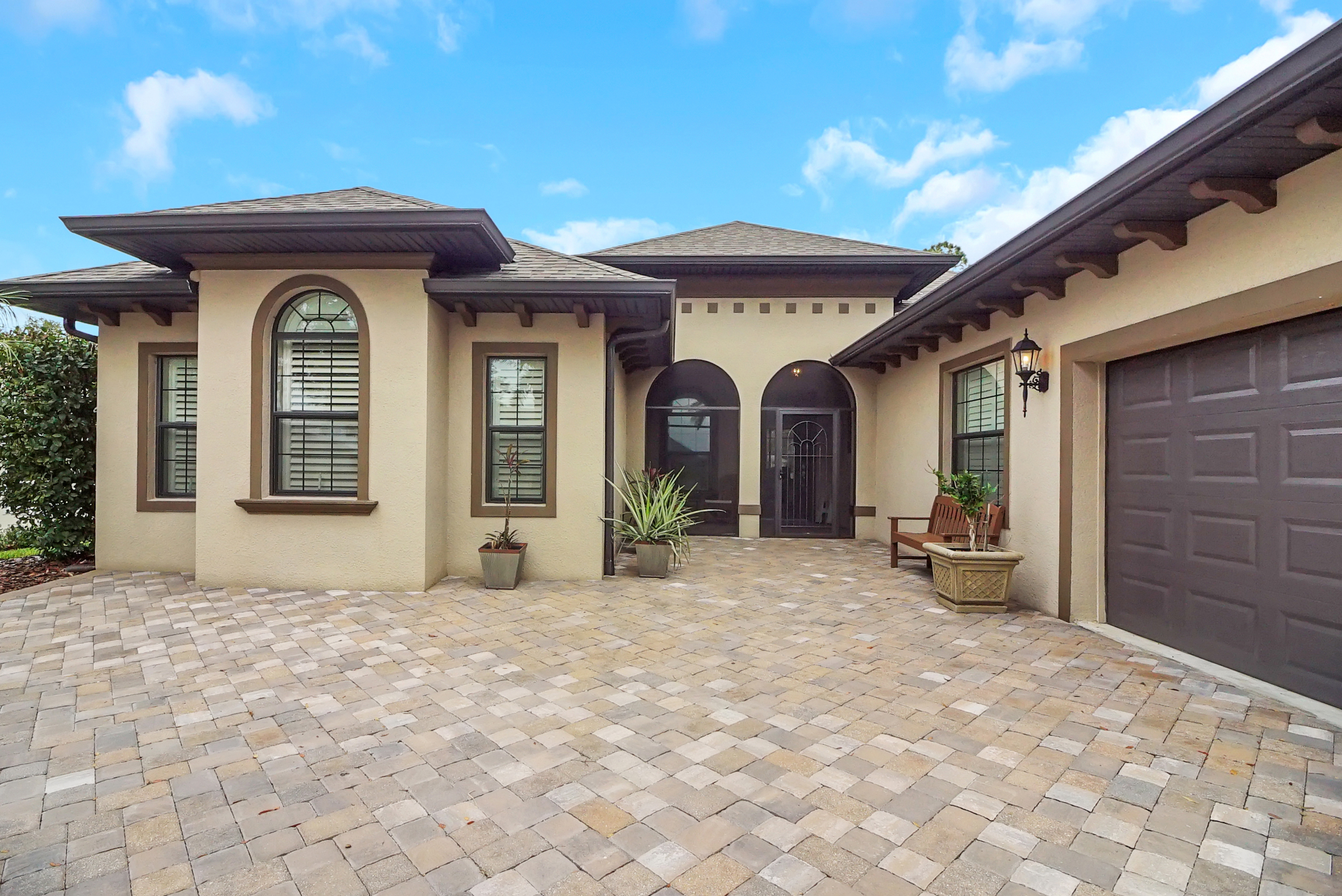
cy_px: 448
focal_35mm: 15
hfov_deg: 100.4
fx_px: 559
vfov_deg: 77.4
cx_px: 671
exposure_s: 1/2000
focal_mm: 10
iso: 1600
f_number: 8
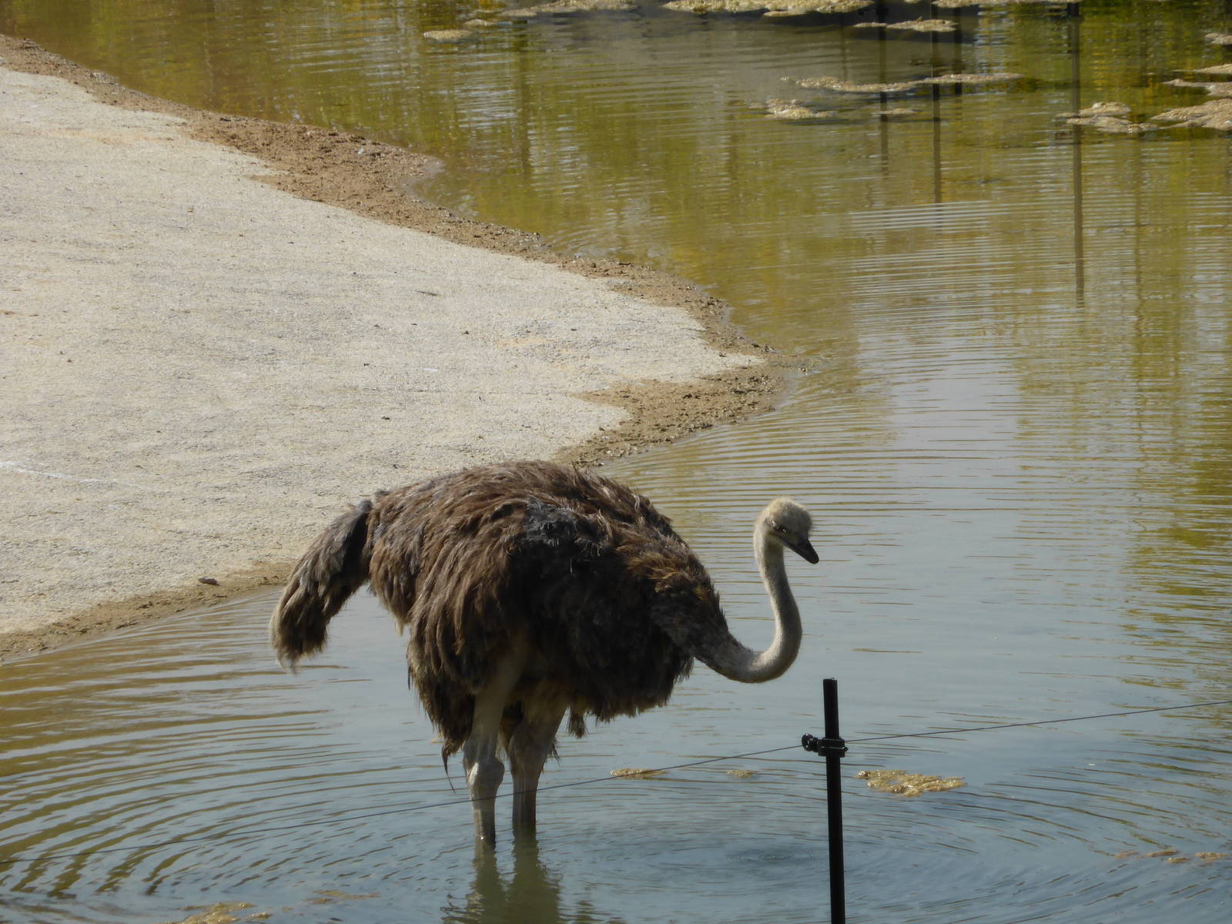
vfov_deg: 3.5
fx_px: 15126
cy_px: 462
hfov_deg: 4.7
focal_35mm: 425
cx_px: 616
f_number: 5.9
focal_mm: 68.9
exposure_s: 1/500
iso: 100
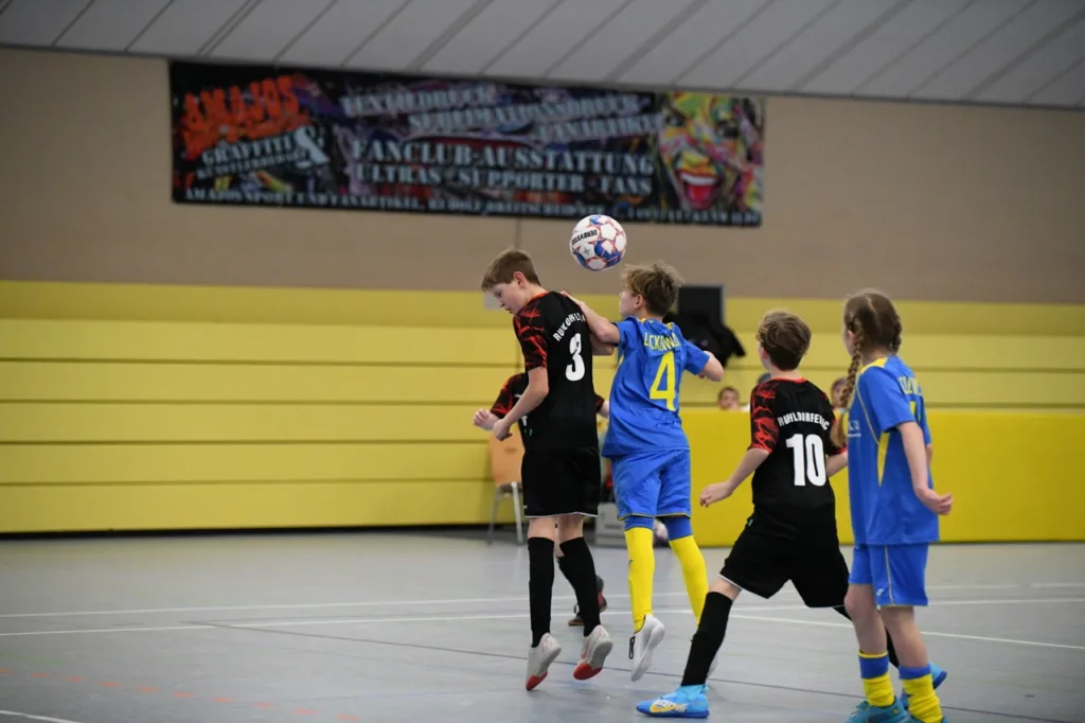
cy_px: 362
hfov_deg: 16.4
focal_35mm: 125
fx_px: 3766
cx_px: 542
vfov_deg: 11.0
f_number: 2.8
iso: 8000
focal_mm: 125
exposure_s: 1/1250
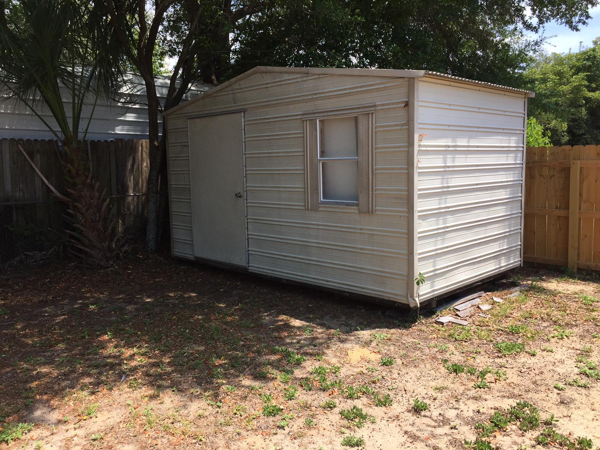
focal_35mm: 29
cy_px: 225
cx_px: 300
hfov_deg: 61.7
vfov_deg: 48.2
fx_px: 503
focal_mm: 4.15
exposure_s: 1/1014
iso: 32
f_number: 2.2
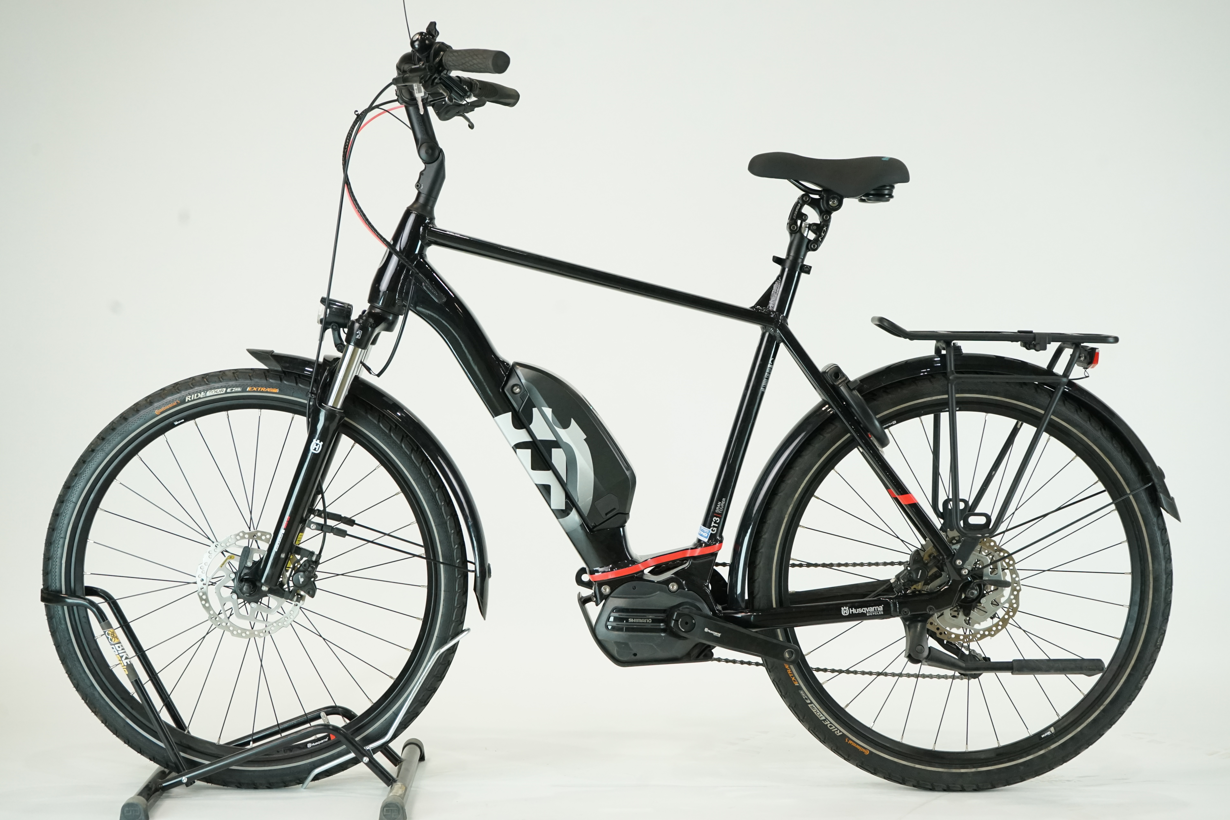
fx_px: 1811
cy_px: 410
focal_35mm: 53
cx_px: 615
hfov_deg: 37.5
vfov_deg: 25.5
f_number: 7.1
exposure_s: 1/200
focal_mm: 53
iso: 2500
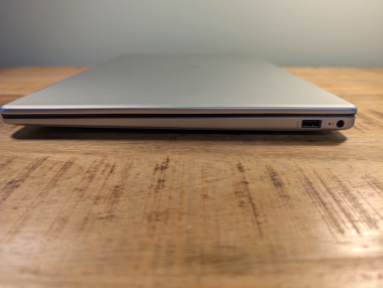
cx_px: 192
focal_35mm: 24
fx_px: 266
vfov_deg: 56.9
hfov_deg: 71.5
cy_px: 144
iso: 73
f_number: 1.68
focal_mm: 6.9
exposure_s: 1/100
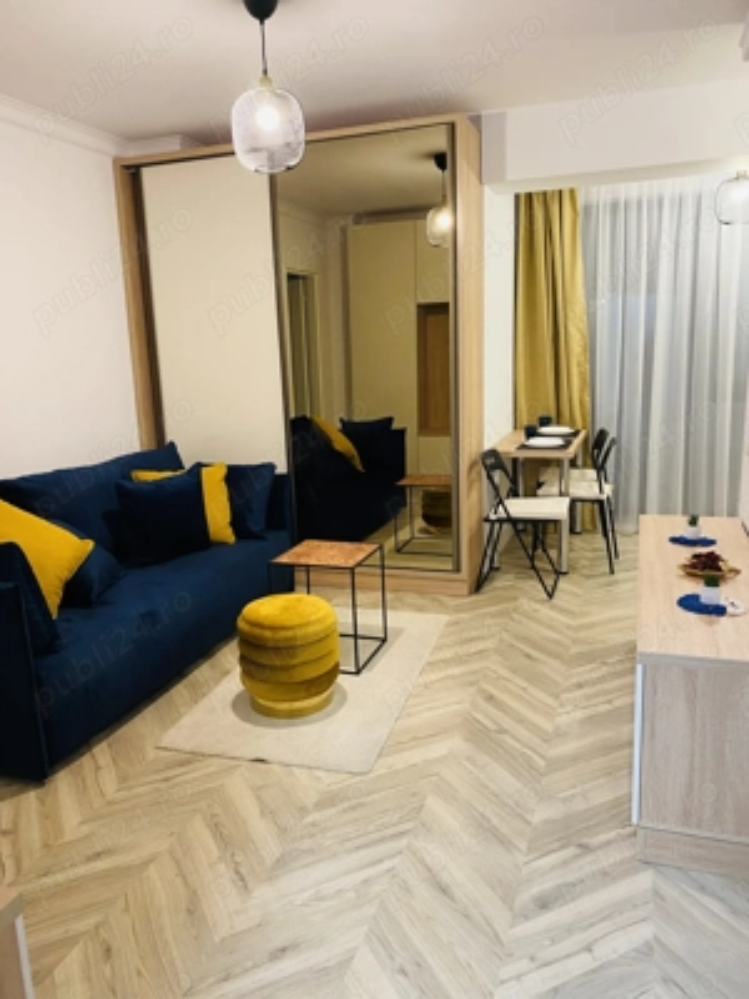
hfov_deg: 53.1
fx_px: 750
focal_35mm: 26
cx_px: 374
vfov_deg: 67.3
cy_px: 500
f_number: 1.8
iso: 200
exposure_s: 1/50
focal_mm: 4.25
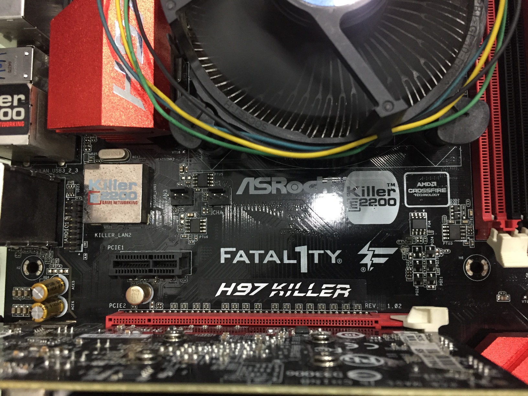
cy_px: 198
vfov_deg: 48.2
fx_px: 442
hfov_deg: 61.7
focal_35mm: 29
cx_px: 264
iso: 250
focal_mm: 4.15
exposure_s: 1/33
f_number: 2.2
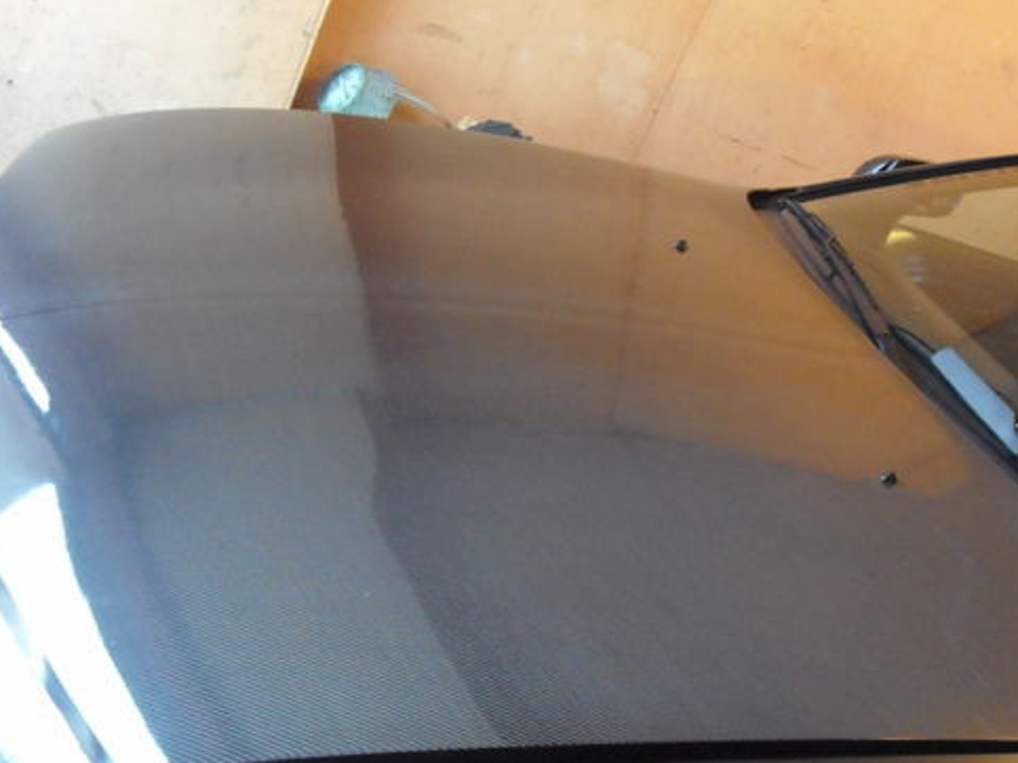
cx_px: 525
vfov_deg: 29.6
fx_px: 1441
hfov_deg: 38.9
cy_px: 434
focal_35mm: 49
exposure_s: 1/6
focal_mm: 6.2
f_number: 2.7
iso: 800
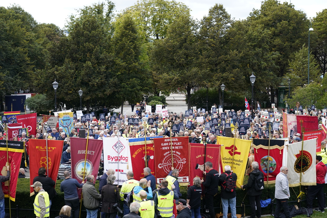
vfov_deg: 23.8
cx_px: 164
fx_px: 518
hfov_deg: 35.1
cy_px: 109
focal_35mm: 57
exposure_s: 1/500
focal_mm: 57
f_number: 4
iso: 400
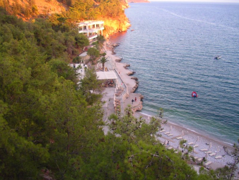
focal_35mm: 37
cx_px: 120
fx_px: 255
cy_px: 90
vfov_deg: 38.7
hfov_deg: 50.1
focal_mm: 5.7
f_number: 2.8
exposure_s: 1/80
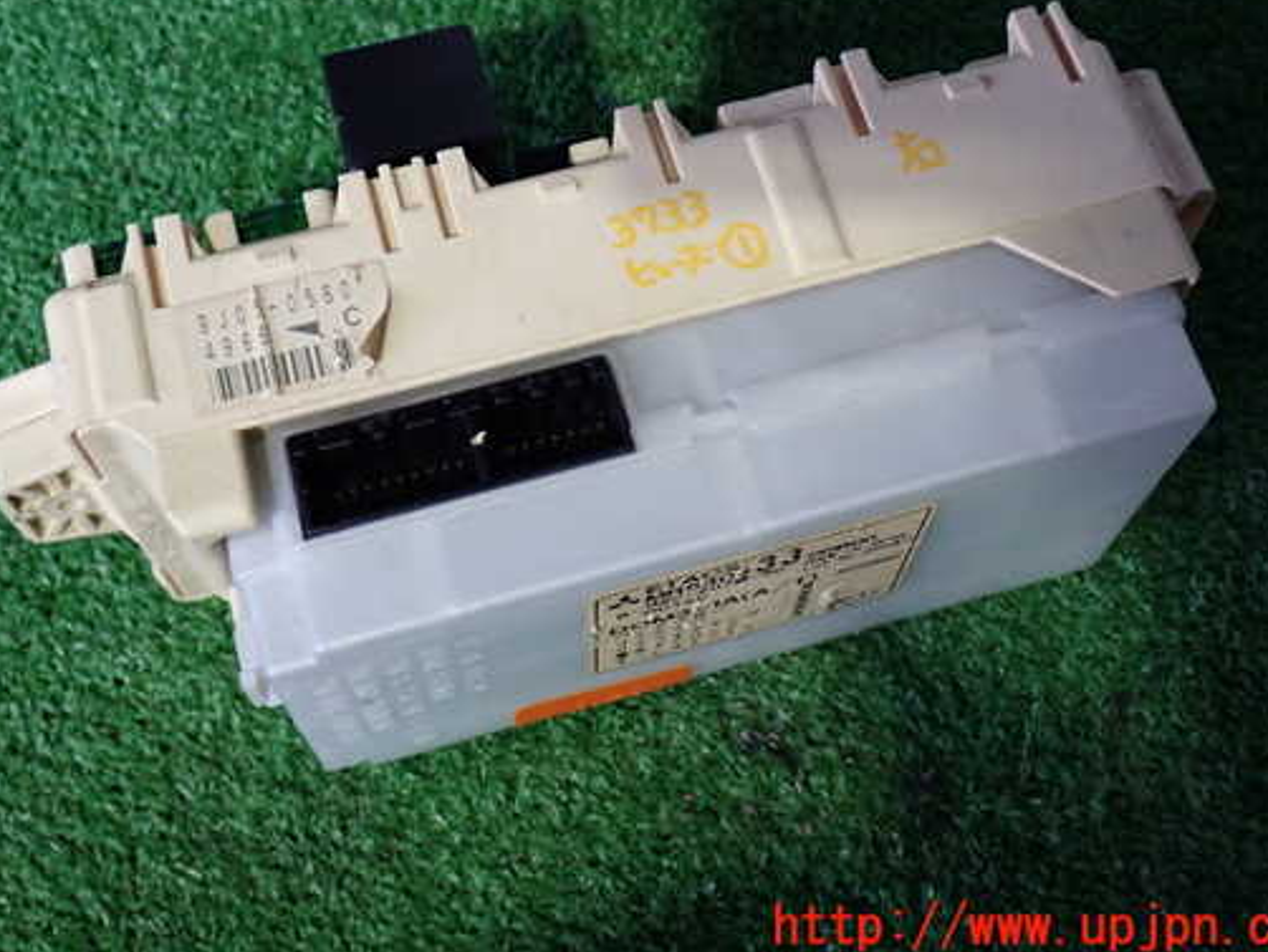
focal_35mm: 49
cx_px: 586
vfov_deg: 29.6
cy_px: 391
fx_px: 1796
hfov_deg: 38.9
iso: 500
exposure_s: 1/40
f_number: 2.8
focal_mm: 7.31
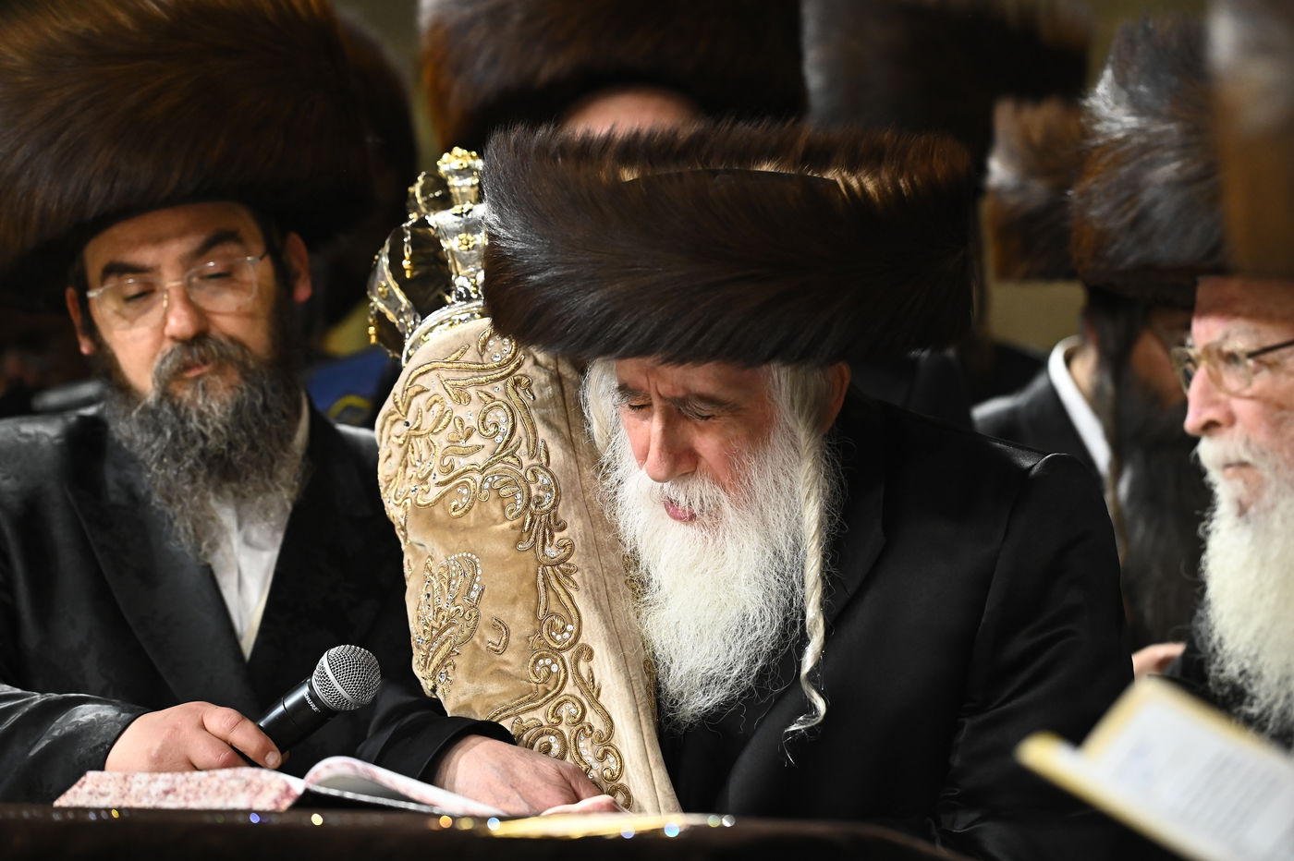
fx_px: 5209
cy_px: 430
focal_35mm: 145
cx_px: 647
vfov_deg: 9.5
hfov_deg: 14.2
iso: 3200
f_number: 4
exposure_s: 1/200
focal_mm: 145
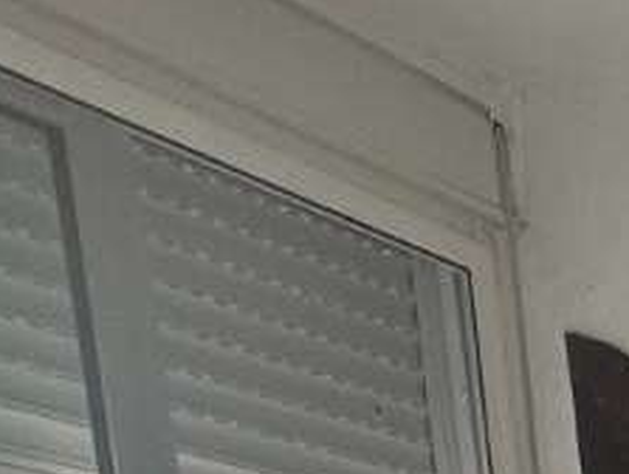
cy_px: 1240
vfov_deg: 11.8
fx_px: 1711
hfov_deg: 14.0
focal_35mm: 94
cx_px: 1540
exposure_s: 1/99
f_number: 2.2
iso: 64
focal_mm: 2.22
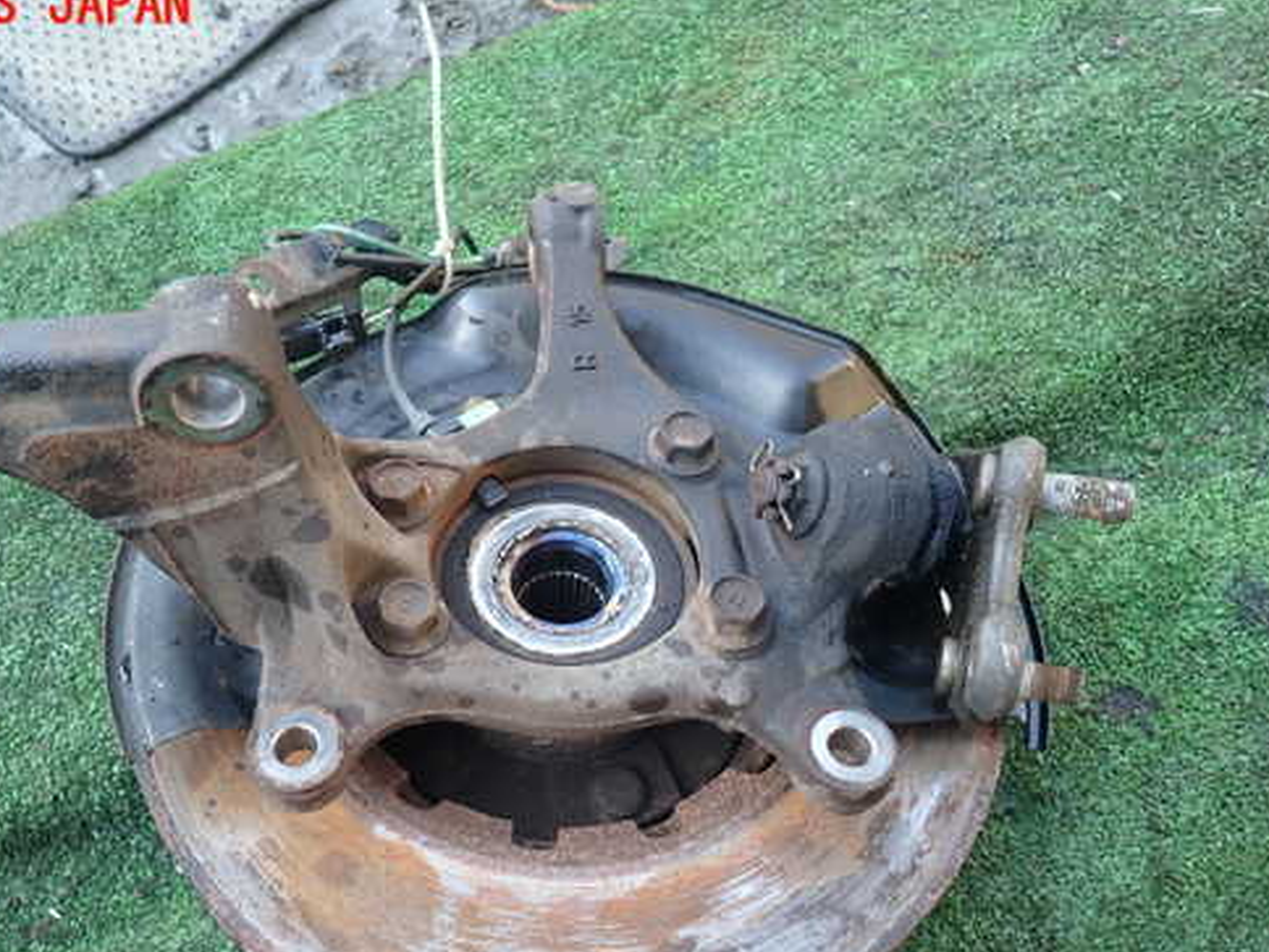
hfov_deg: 57.8
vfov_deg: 45.2
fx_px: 1136
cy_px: 564
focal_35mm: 31
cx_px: 501
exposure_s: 1/100
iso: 100
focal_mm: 4.5
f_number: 2
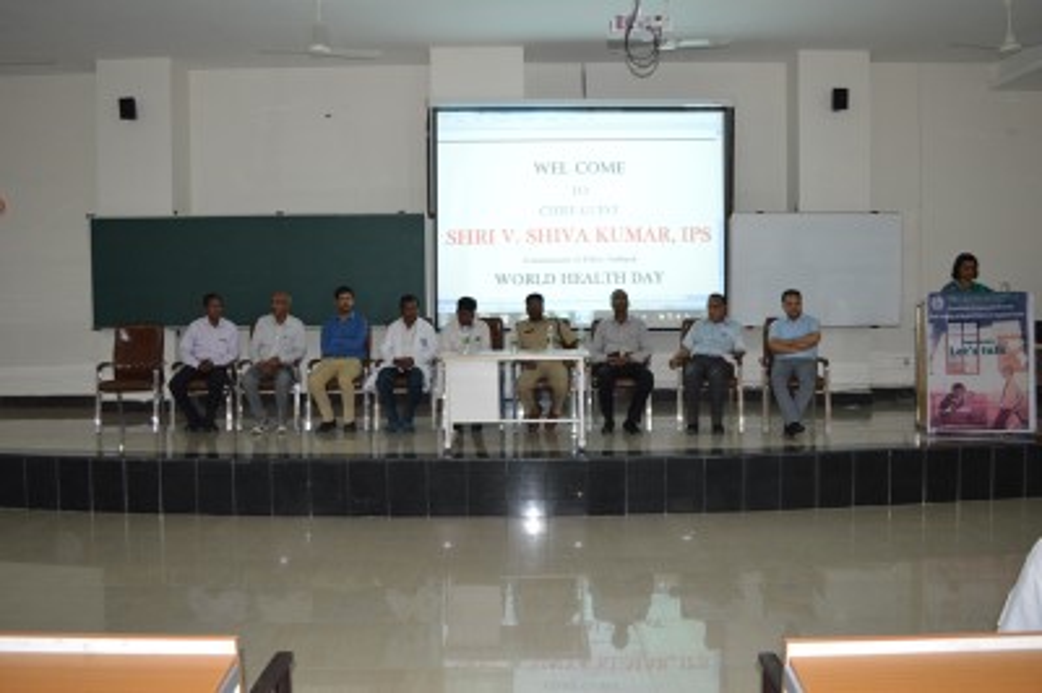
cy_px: 346
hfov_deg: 62.0
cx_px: 521
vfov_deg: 43.5
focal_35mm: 30
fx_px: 868
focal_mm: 20
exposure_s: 1/60
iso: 1800
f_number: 3.8
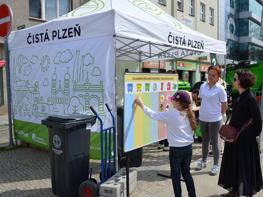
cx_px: 151
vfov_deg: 40.1
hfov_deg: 51.7
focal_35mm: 36
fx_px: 270
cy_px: 101
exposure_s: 1/320
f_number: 9
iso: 100
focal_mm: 21
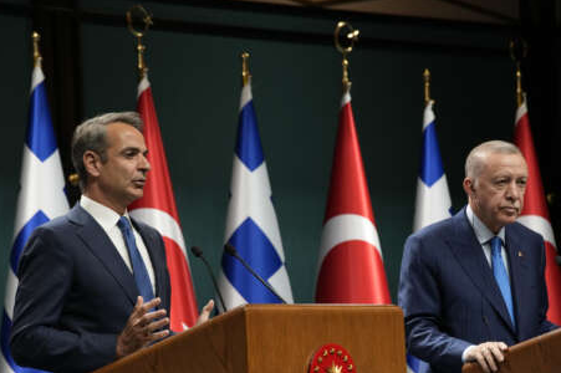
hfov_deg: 8.3
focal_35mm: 249
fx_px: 3877
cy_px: 246
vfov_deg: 5.5
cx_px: 257
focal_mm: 187
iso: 1600
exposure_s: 1/100
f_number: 5.6
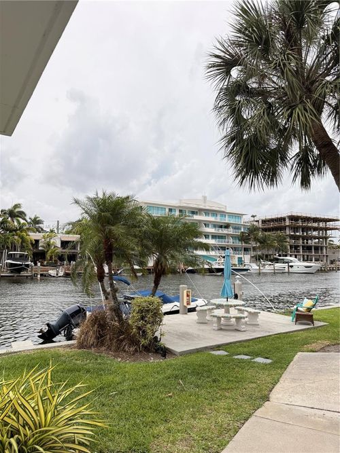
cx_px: 170
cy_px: 226
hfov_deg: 56.8
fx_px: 314
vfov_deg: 71.6
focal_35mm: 24
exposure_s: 1/4405
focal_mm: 6.76
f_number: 1.78
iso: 100
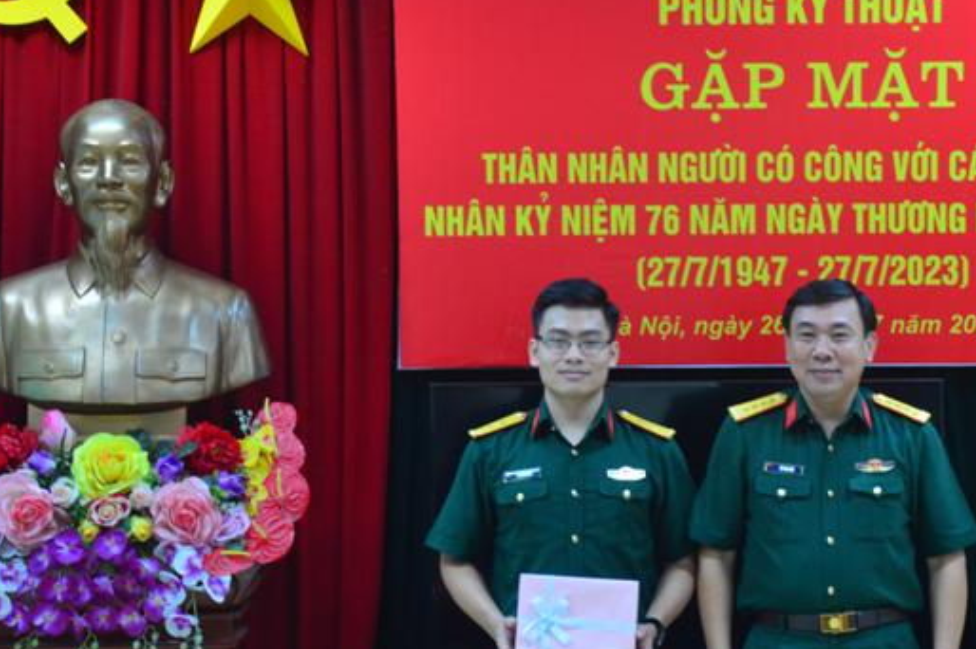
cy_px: 401
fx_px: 4010
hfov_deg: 13.8
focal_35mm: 148
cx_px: 676
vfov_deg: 9.3
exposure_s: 1/25
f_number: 6.3
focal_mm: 66
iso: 800
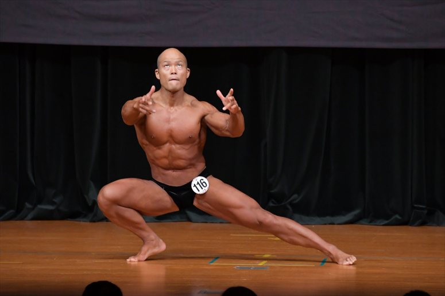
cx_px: 222
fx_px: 4263
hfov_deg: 6.0
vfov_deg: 4.0
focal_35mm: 345
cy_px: 148
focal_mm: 230
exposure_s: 1/400
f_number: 5.6
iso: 4000
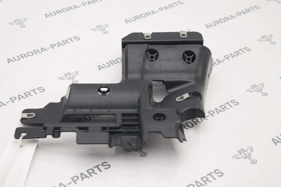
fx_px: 499
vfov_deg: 21.2
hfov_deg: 31.4
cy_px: 94
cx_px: 118
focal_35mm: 64
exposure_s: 1/100
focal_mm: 30
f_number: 4.5
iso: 100
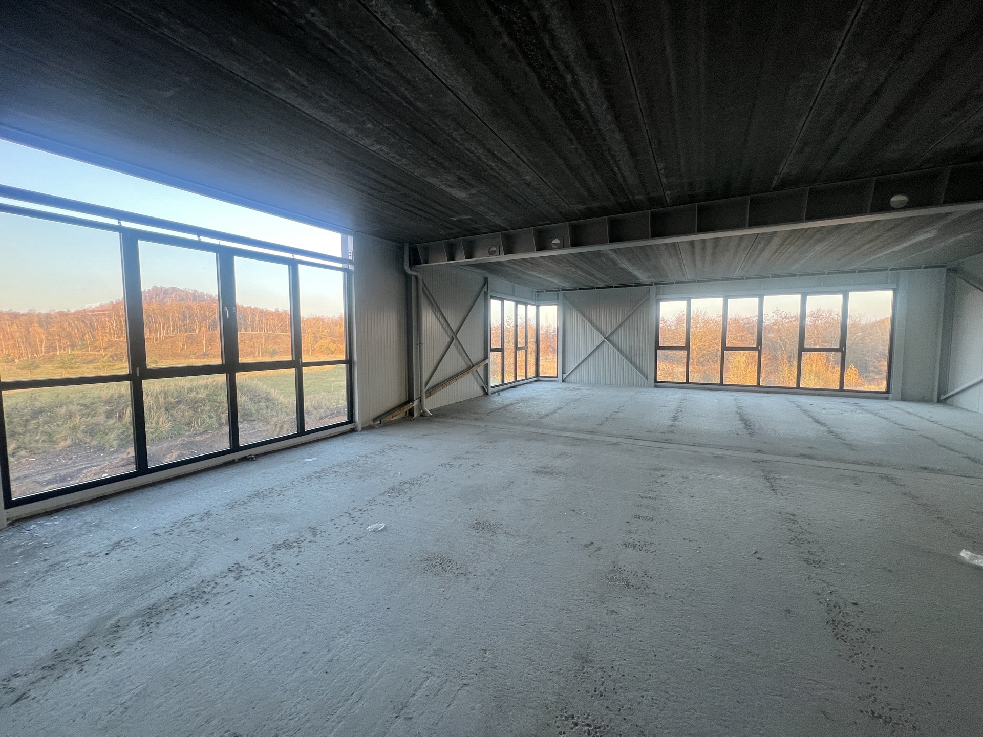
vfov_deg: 89.9
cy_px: 368
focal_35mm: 13
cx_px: 492
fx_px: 369
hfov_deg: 106.2
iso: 100
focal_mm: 1.57
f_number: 1.8
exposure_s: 1/99
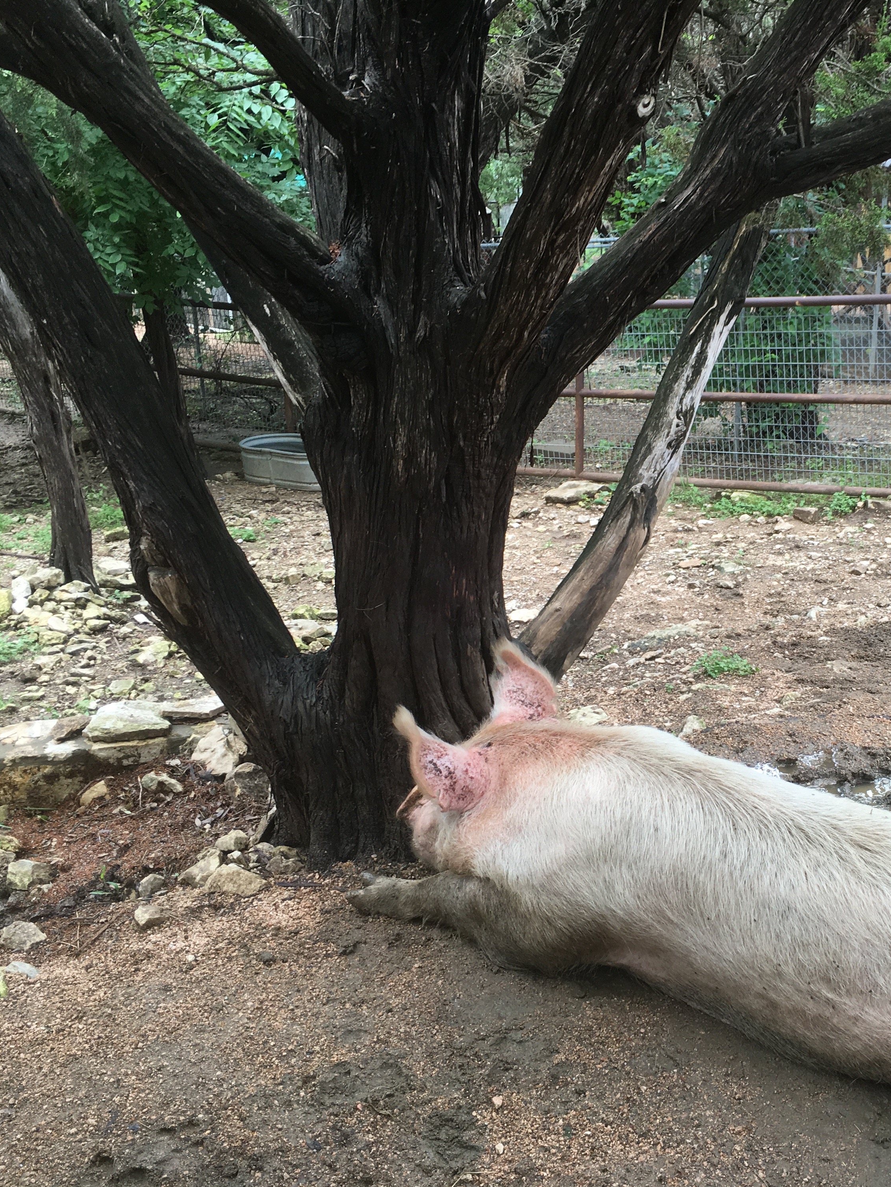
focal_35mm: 39
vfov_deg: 47.9
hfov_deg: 35.9
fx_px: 1338
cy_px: 597
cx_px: 676
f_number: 2.2
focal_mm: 4.15
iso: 32
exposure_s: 1/120
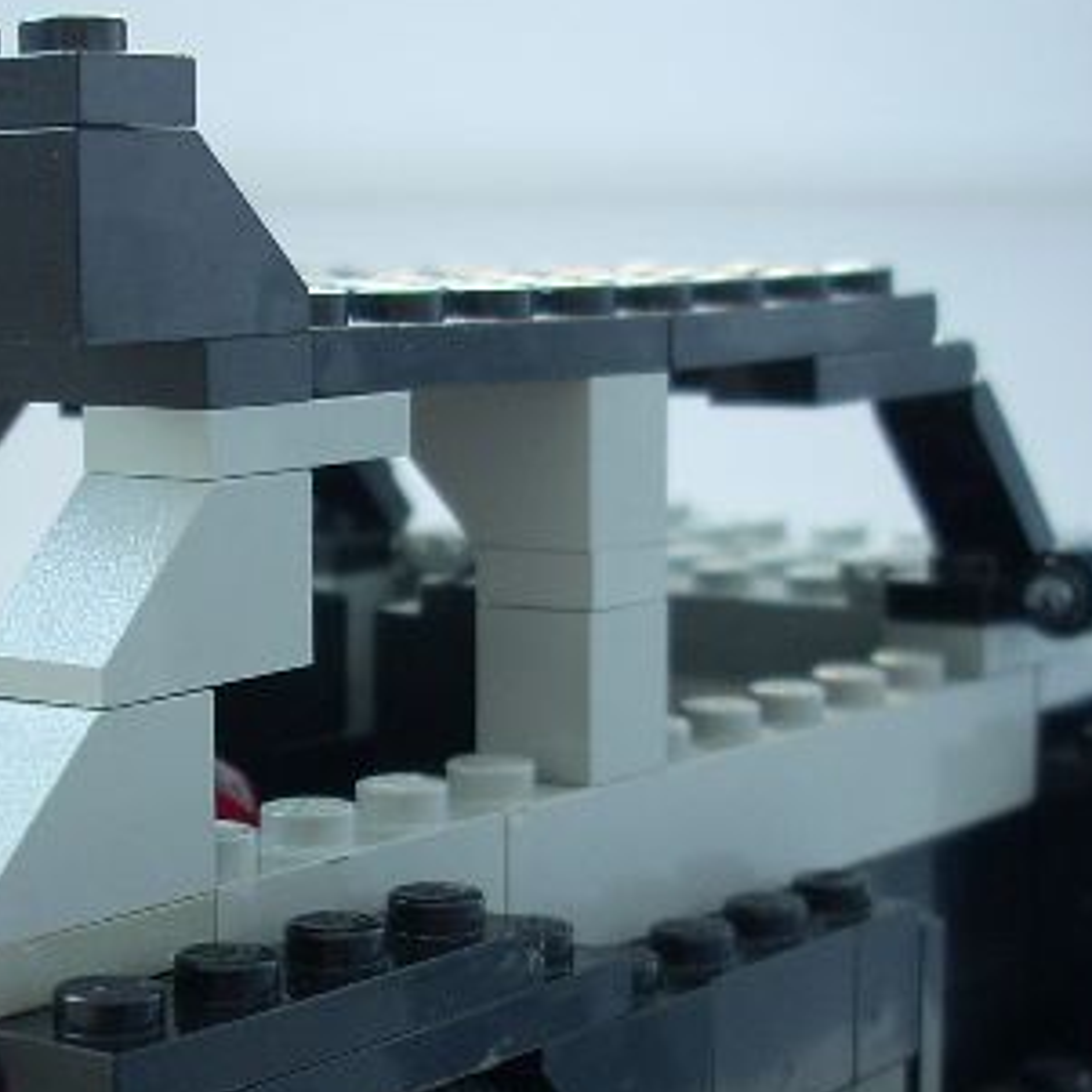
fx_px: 3105
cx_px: 377
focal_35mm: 87
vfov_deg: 19.9
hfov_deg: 19.9
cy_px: 715
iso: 67
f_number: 2.8
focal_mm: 6.2
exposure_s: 1/30
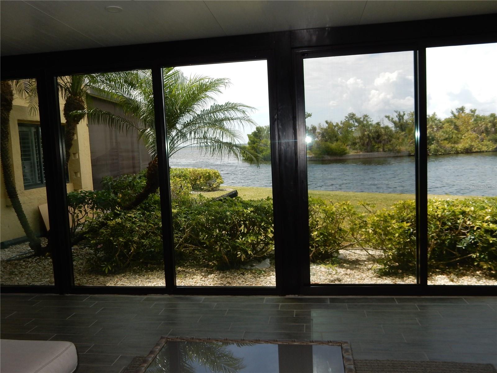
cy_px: 186
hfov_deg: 60.0
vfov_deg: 46.8
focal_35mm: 30
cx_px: 248
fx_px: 431
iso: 125
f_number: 4
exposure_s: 1/250
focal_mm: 5.4
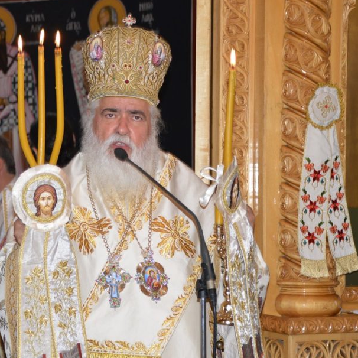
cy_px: 196
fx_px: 1310
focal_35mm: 112
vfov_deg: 15.6
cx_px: 96
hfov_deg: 15.5
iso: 640
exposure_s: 1/60
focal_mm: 52
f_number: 4.8
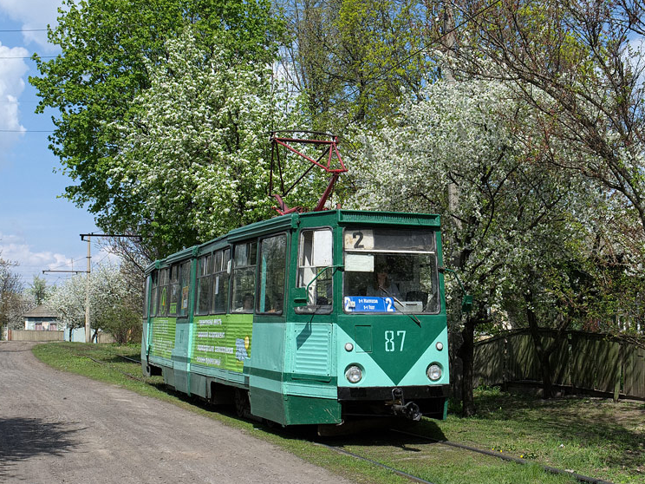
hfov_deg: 42.1
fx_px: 838
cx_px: 301
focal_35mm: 45
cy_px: 258
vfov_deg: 32.2
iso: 400
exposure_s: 1/1300
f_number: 5.6
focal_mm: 19.6
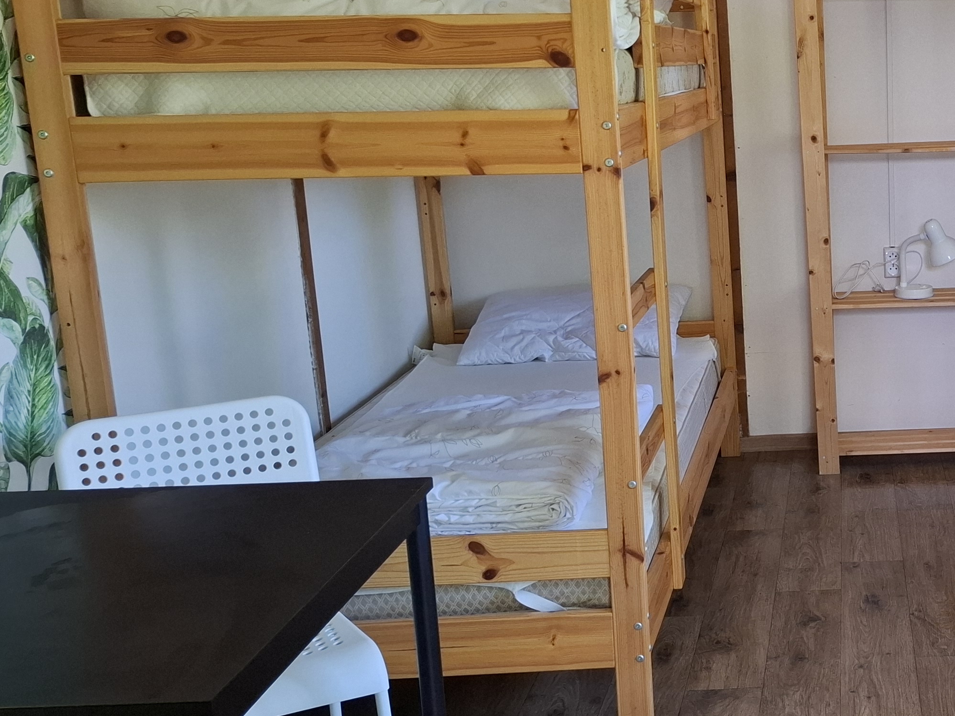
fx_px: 1296
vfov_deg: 30.9
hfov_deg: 37.2
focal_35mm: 47
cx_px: 899
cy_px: 345
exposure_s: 1/100
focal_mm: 5.54
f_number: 1.8
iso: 250
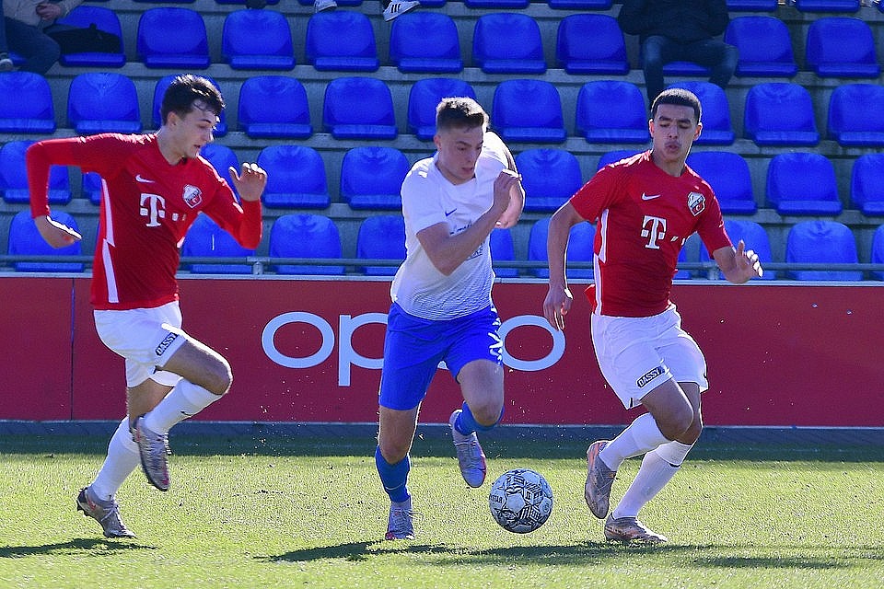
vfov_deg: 3.4
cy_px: 294
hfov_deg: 5.2
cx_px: 442
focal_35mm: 400
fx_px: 9821
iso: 200
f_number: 4.5
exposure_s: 1/800
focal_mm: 200
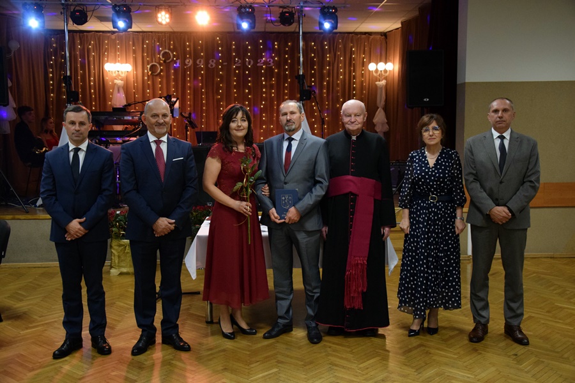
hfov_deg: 49.6
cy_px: 192
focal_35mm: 39
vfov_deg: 34.2
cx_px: 288
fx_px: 623
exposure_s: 1/100
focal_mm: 26
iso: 2500
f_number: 4
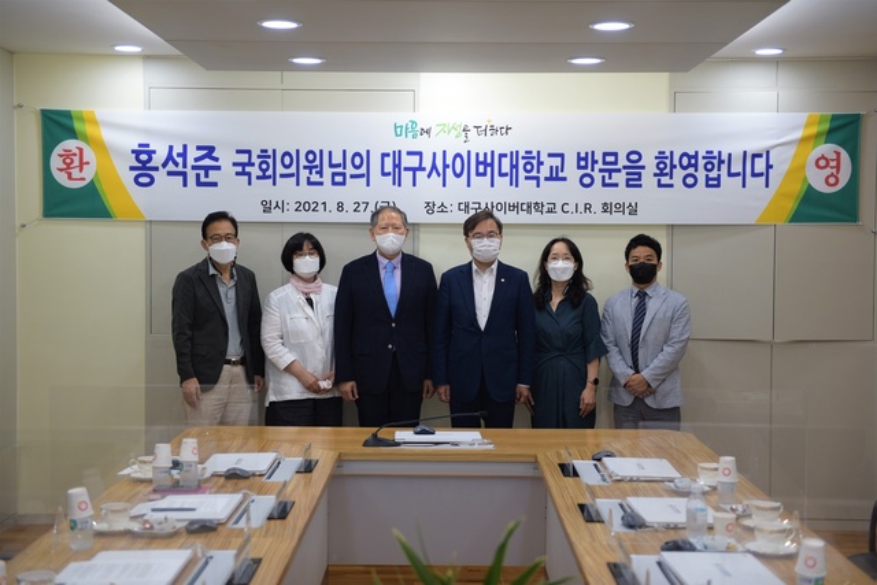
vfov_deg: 24.6
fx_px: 1340
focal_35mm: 55
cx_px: 438
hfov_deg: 36.2
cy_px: 292
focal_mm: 55
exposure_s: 1/125
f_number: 2.8
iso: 320
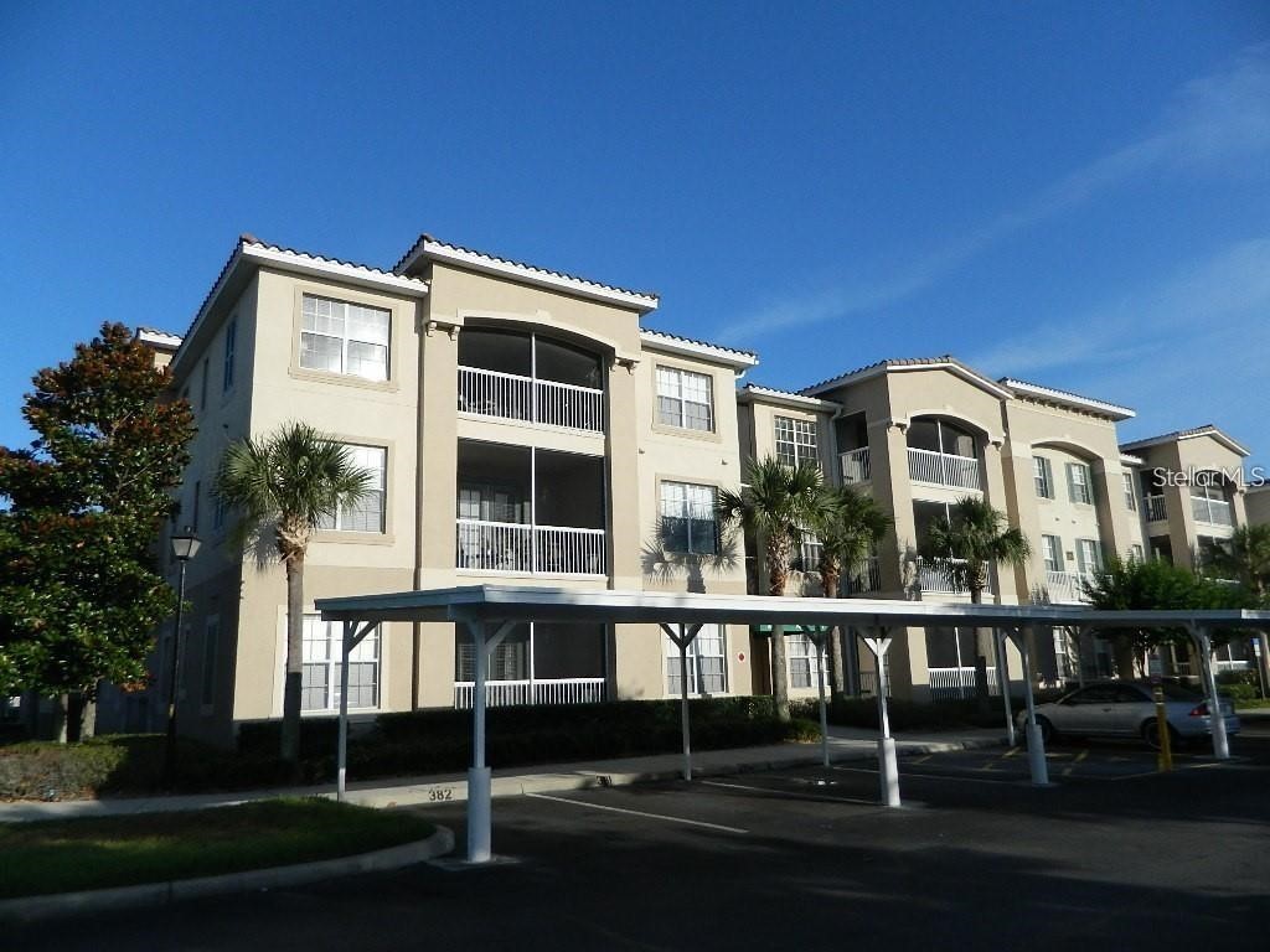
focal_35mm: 25
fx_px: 917
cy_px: 476
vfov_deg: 54.9
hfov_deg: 69.4
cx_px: 635
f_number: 8.7
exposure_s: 1/250
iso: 110
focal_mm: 4.5
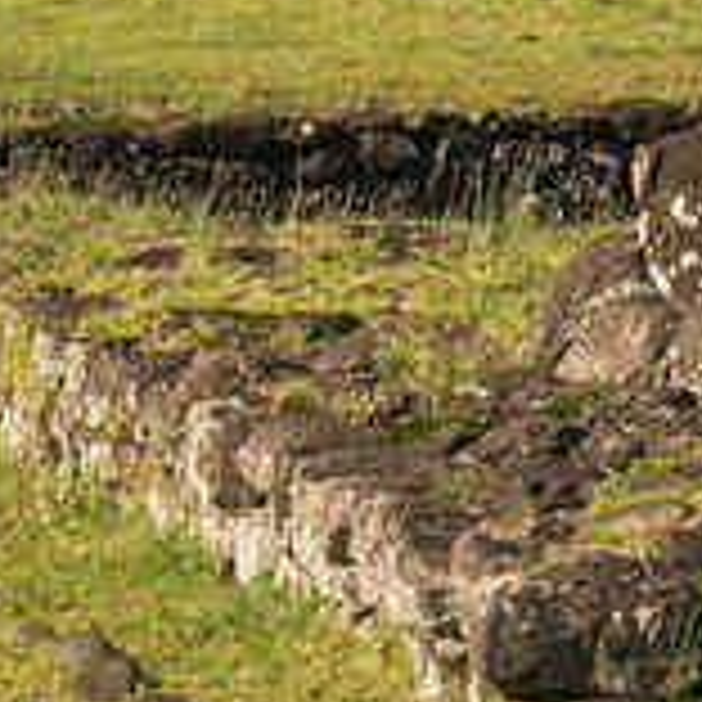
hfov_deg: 4.4
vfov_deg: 4.4
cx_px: 1854
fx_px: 8925
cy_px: -742
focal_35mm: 389
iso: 200
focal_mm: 58
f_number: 11
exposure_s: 1/125
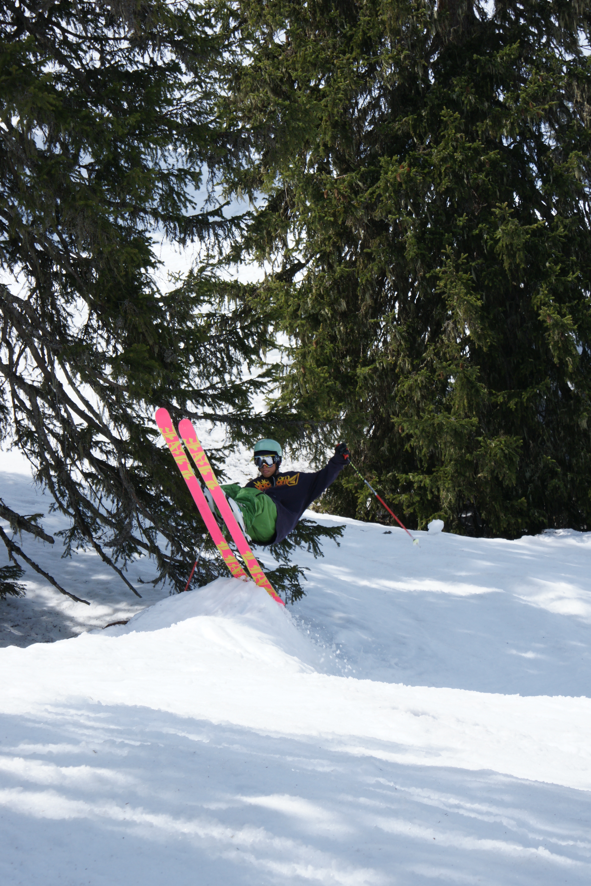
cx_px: 296
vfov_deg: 19.5
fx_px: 2585
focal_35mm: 105
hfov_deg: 13.0
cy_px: 443
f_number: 13
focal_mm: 70
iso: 200
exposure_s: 1/250
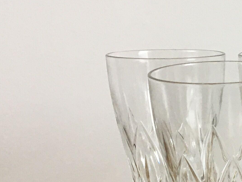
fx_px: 769
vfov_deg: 13.2
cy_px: 204
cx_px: 272
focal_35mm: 110
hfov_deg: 17.2
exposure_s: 1/33
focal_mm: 4.15
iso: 50
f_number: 2.2
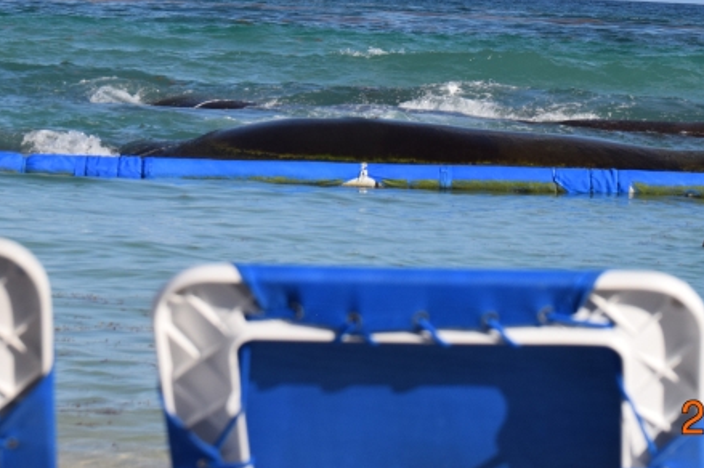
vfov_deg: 6.5
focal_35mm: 210
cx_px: 250
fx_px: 4103
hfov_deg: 9.8
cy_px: -46
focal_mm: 60
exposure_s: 1/1600
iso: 400
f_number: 7.1
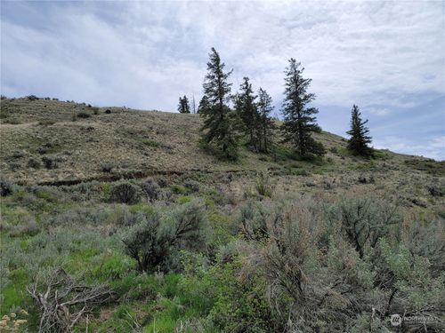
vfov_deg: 54.9
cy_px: 166
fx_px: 321
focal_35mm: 25
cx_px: 222
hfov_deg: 69.4
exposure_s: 1/1910
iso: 20
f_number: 1.8
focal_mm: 7
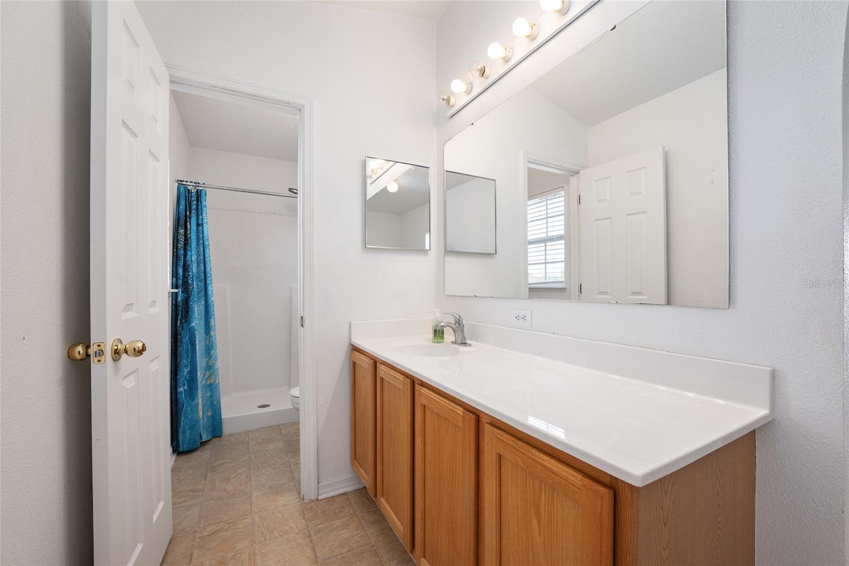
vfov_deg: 81.2
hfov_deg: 104.3
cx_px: 424
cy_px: 283
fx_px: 330
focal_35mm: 14
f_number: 7.1
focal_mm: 14
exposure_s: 1/25
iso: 400
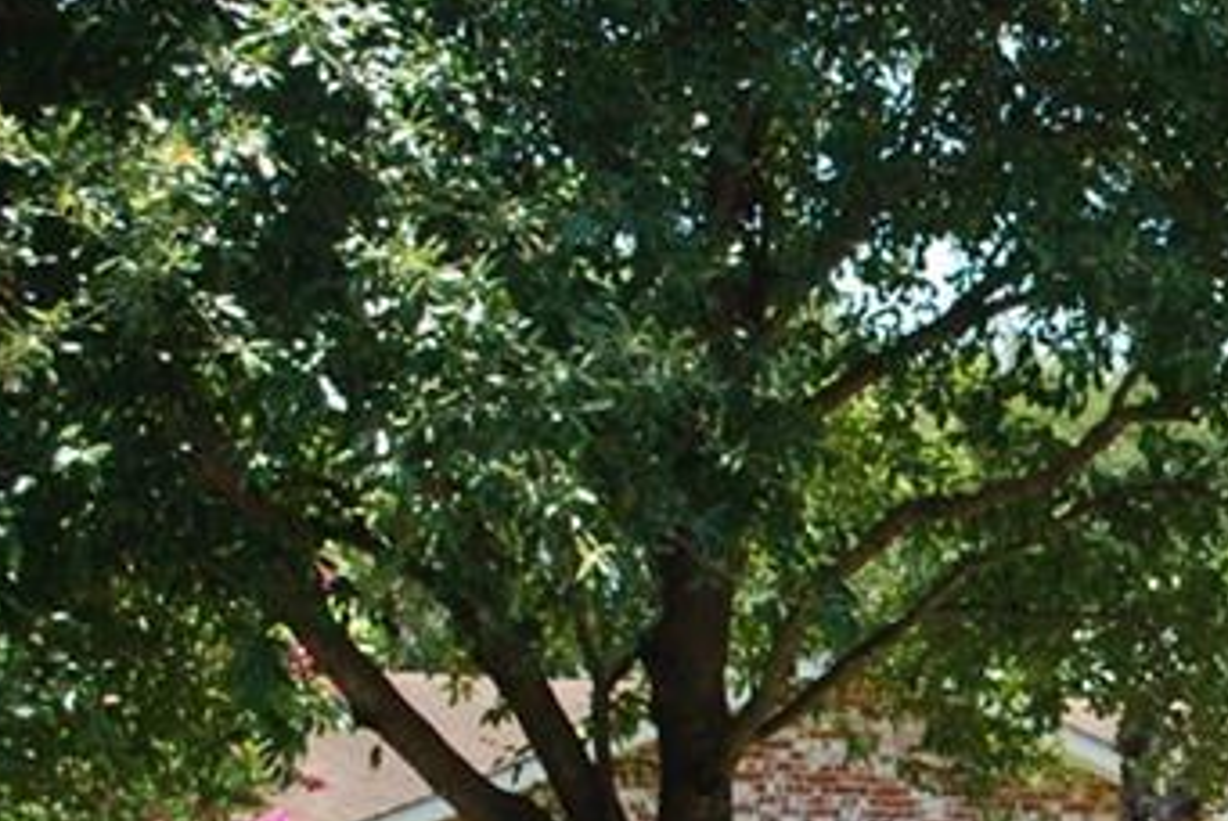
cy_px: 760
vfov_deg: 12.6
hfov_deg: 17.5
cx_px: 1671
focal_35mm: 108
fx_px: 3687
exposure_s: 1/125
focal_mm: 24
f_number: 5.6
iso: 100
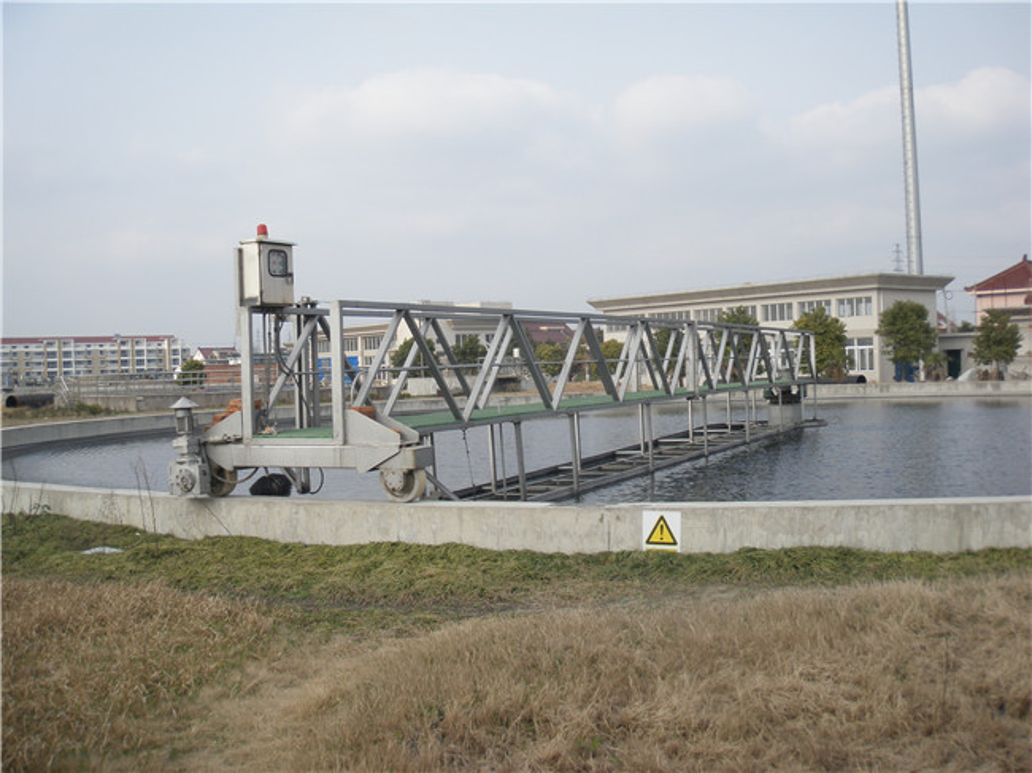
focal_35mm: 38
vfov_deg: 37.7
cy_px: 386
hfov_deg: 49.0
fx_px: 1132
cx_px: 516
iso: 50
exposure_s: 1/160
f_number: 4.5
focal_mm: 6.7
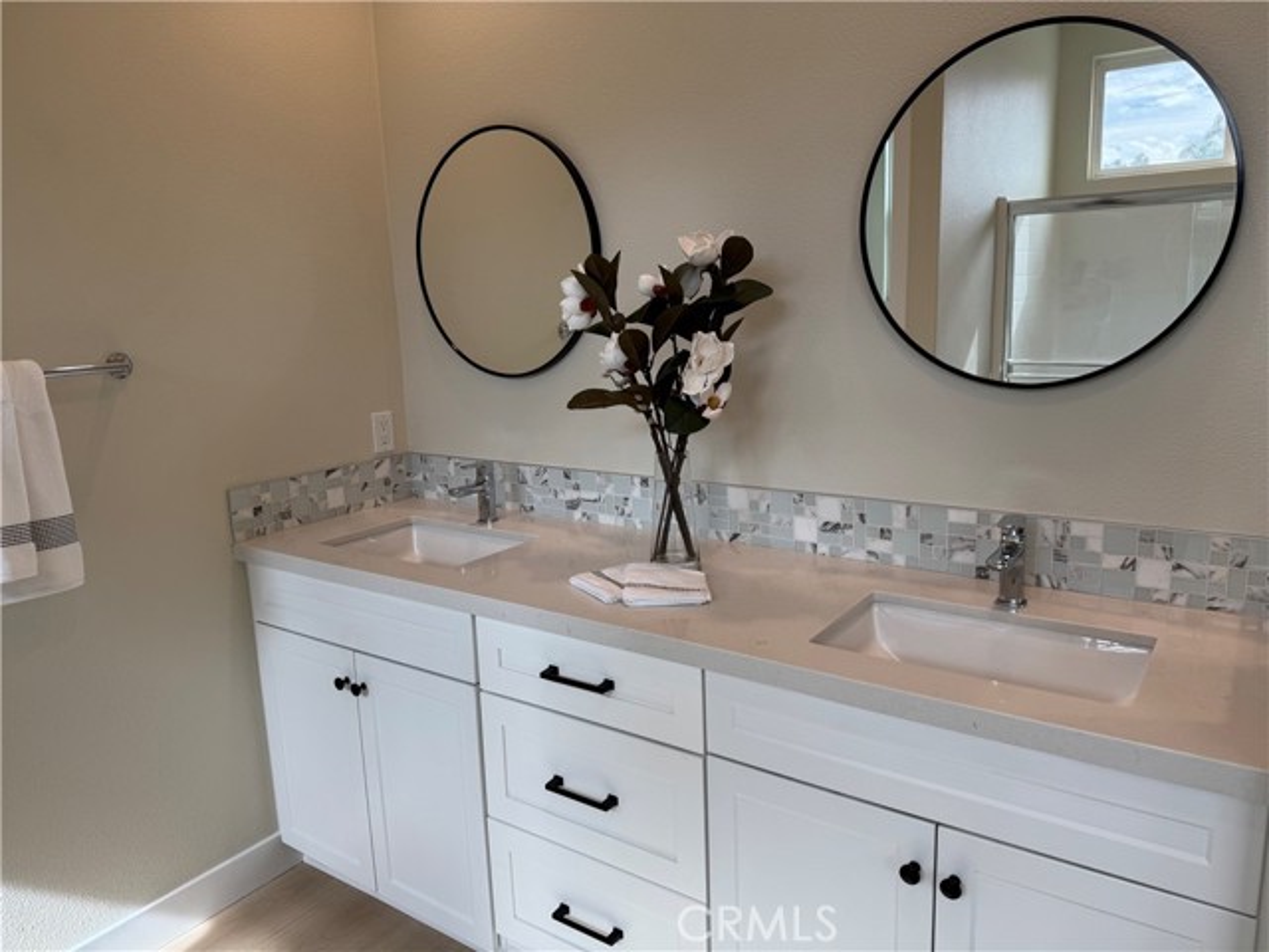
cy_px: 476
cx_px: 634
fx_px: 880
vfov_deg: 56.8
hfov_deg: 71.6
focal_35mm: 24
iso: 80
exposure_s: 1/412
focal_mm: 6.76
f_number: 1.78
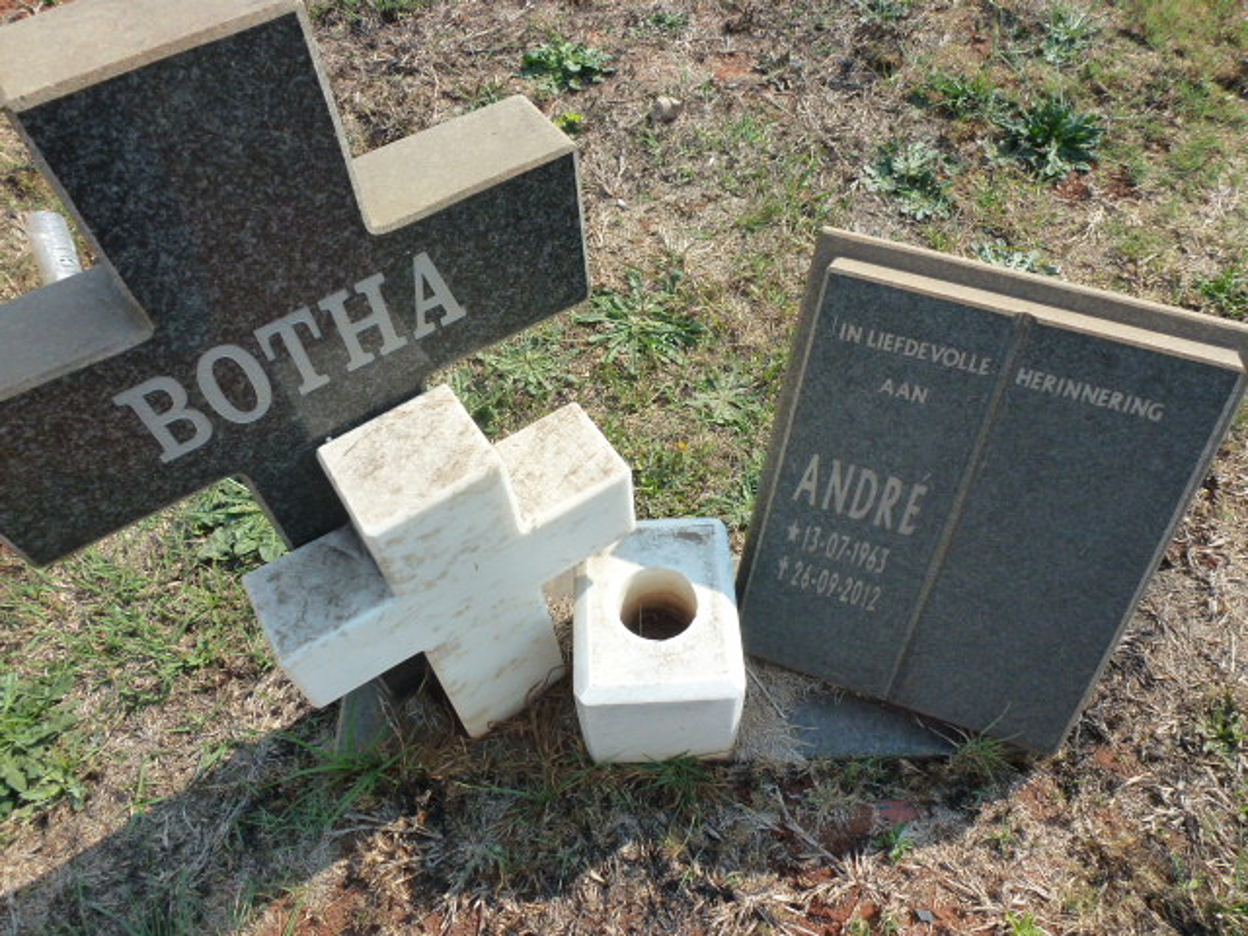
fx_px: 865
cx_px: 624
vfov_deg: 56.8
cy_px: 468
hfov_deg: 71.6
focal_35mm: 24
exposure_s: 1/500
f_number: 4
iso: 160
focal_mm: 4.3
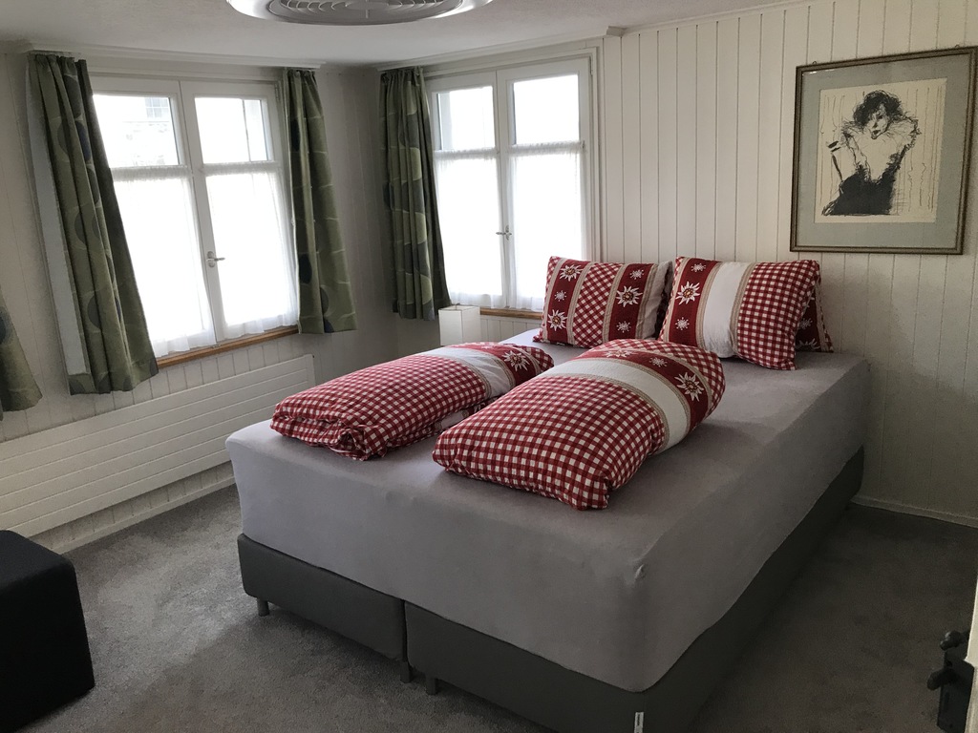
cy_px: 366
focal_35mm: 28
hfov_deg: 63.4
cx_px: 489
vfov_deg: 49.7
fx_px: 791
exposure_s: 1/33
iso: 32
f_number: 1.8
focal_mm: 3.99
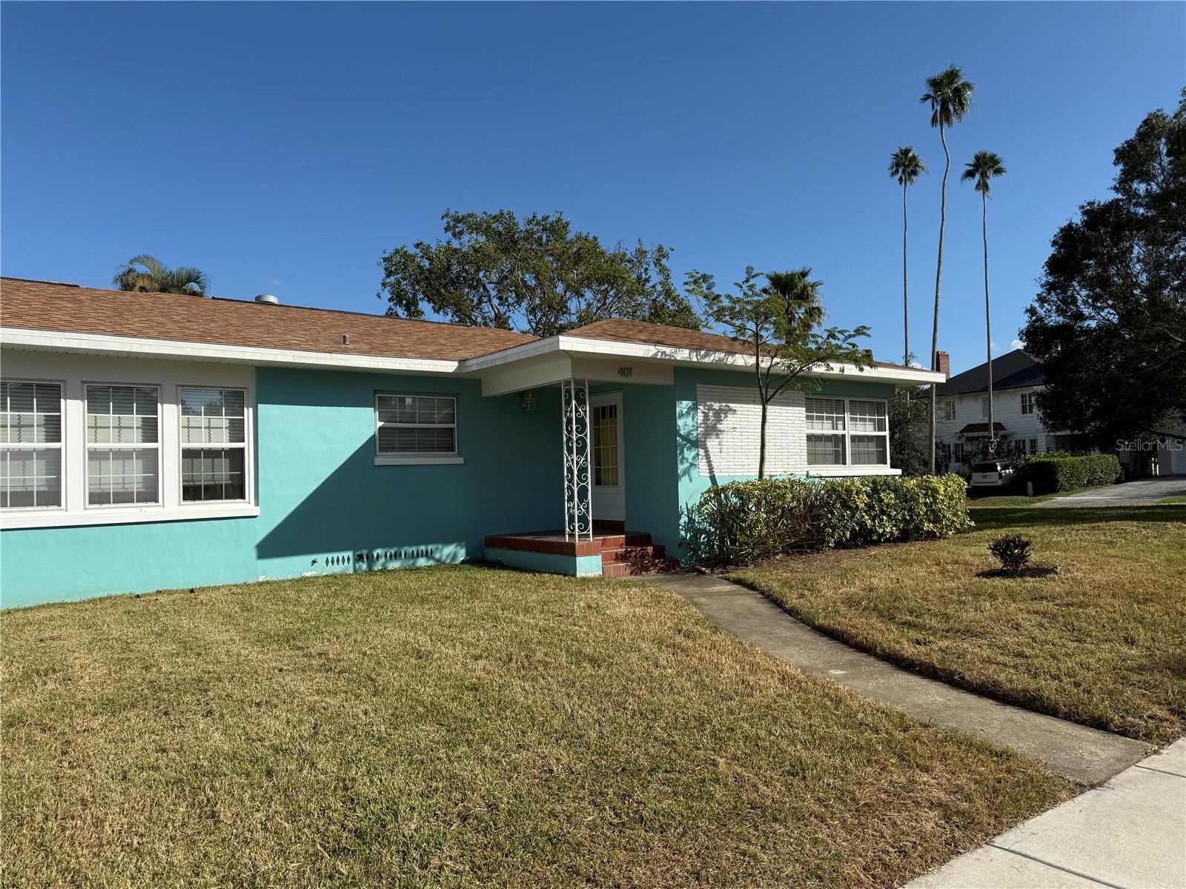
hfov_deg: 71.6
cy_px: 444
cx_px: 593
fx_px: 822
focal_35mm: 24
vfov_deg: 56.8
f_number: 1.78
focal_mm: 6.76
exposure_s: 1/6711
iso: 80
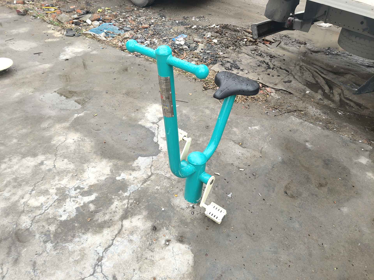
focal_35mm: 30
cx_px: 187
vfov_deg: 46.8
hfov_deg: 60.0
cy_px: 140
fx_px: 324
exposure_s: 1/100
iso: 133
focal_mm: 4.35
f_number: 1.79
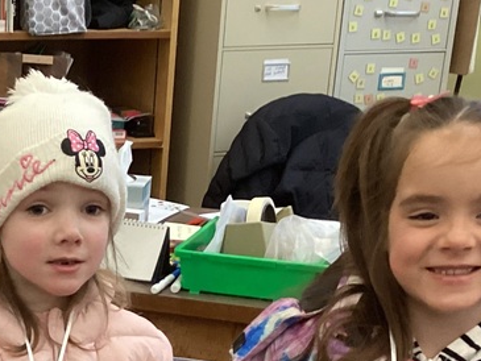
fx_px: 1209
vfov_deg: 16.2
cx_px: 7
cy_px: 453
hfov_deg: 21.7
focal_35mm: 87
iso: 320
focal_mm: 3.3
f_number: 2.4
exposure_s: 1/60
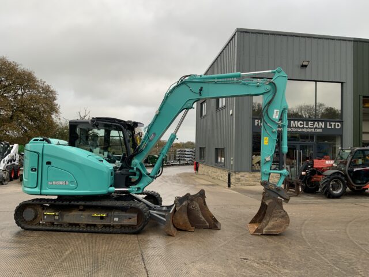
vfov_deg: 48.2
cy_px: 138
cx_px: 184
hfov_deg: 61.7
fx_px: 309
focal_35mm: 29
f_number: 1.8
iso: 20
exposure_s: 1/122
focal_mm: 3
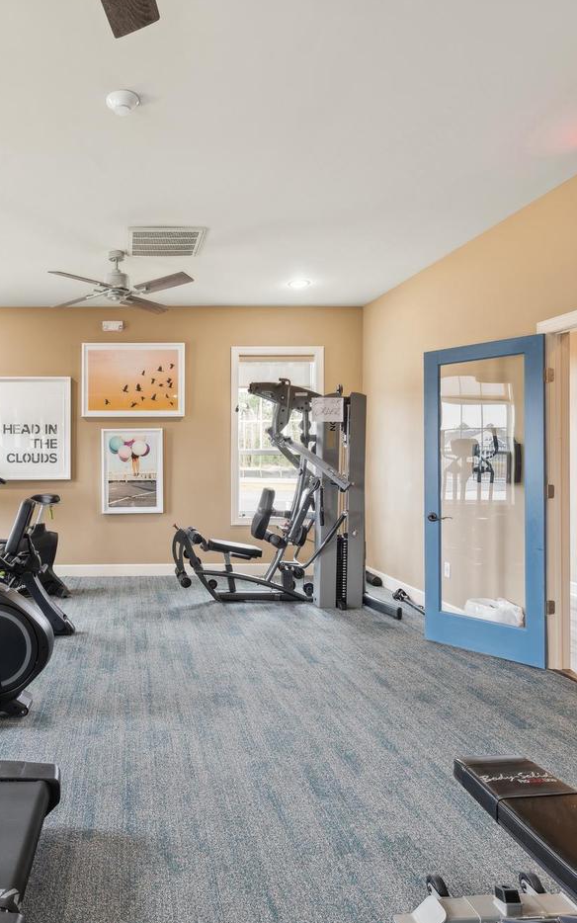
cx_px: 135
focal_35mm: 22
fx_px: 553
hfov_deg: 52.3
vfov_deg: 79.6
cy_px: 462
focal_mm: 14
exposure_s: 1
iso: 64
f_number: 8
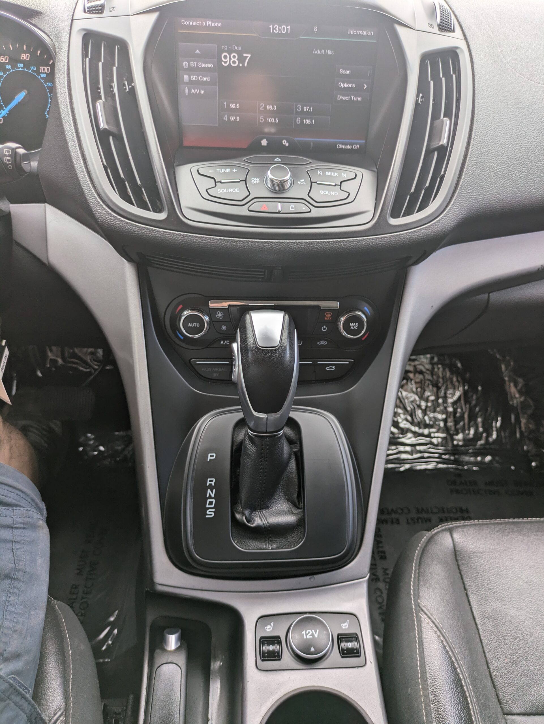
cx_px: 272
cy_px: 362
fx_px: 523
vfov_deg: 69.4
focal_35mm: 25
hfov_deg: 54.9
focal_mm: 5.43
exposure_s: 1/203
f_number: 1.89
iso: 42
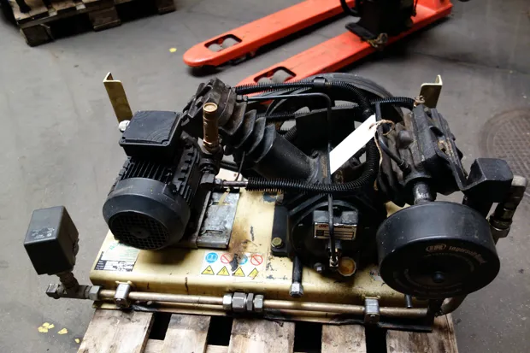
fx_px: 412
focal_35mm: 28
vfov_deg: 46.4
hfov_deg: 65.5
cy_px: 176
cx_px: 265
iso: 250
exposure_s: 1/30
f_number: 1.8
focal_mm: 10.4
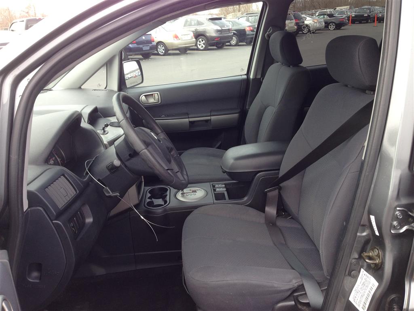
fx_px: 395
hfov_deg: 55.4
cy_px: 156
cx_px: 207
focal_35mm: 33
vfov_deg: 42.9
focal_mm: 4.13
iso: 50
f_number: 2.4
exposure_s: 1/158
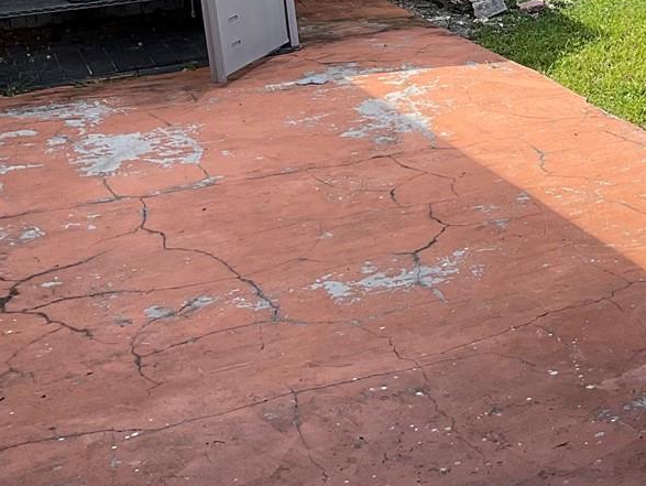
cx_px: 809
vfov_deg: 17.9
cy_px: -71
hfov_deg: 22.4
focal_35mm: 79
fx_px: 1475
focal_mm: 3
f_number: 1.8
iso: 16
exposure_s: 1/691
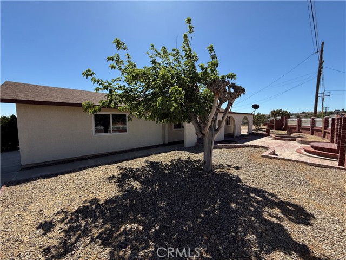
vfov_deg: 85.7
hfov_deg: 102.1
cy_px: 130
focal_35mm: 14
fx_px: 140
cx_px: 173
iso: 50
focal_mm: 2.22
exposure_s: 1/2165
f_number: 2.2
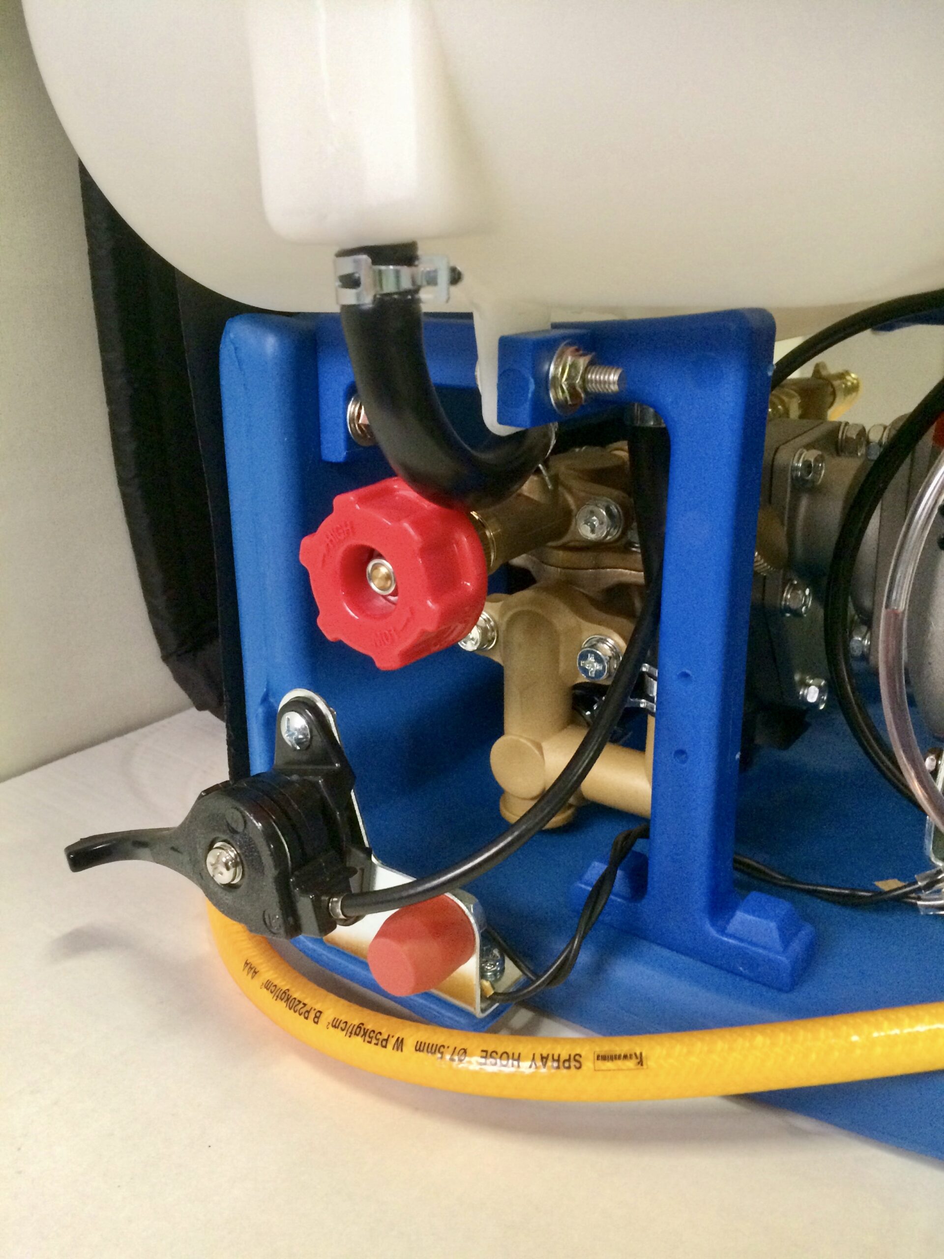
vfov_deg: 61.7
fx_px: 1054
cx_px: 472
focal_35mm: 29
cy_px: 630
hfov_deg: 48.2
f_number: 2.2
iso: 320
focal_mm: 4.15
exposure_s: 1/25
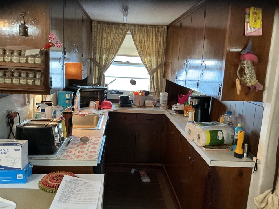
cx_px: 139
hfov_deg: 60.0
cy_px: 101
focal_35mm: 30
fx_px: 242
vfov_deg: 46.8
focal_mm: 3
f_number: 1.8
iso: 320
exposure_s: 1/40
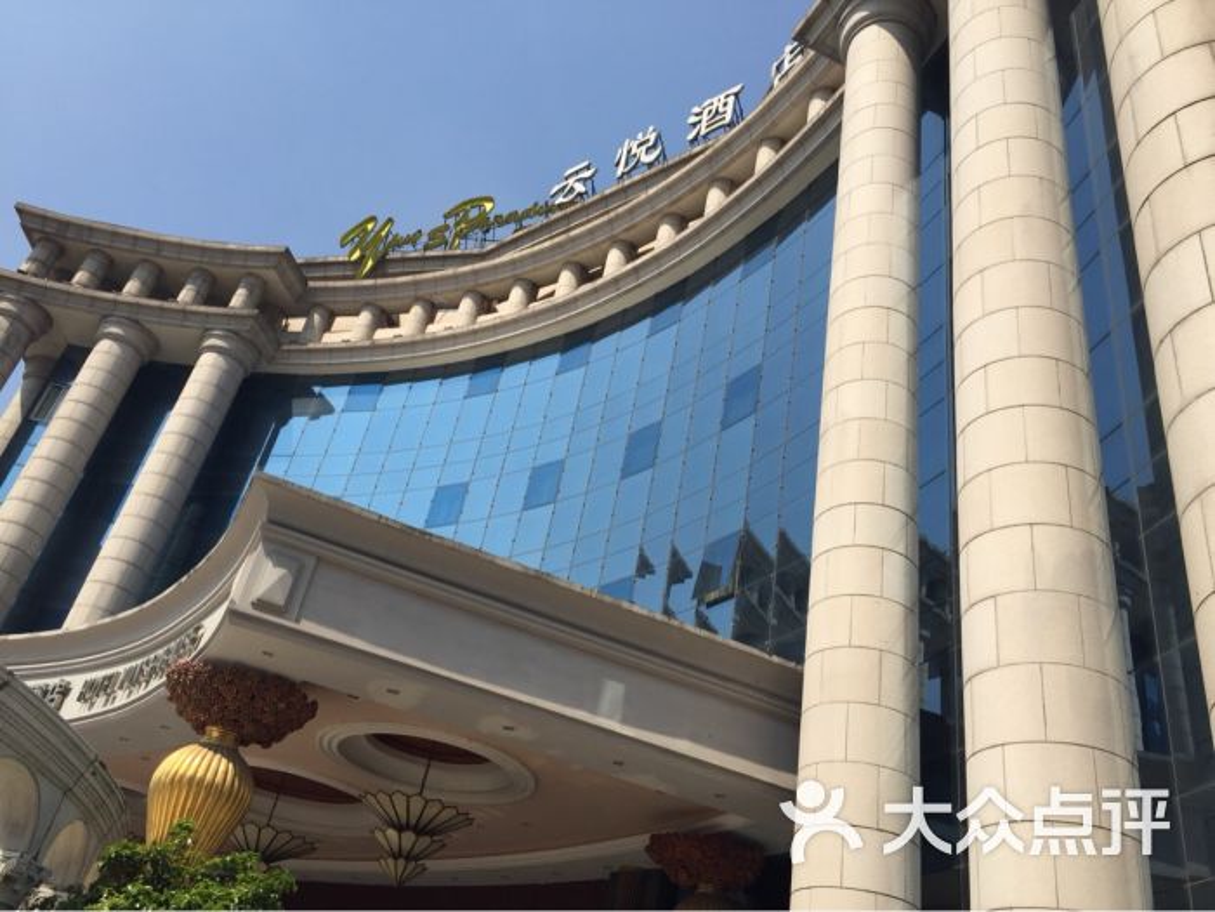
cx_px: 608
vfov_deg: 48.2
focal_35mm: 29
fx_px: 1018
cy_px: 456
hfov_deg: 61.7
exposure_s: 1/2326
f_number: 2.2
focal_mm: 4.15
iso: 32
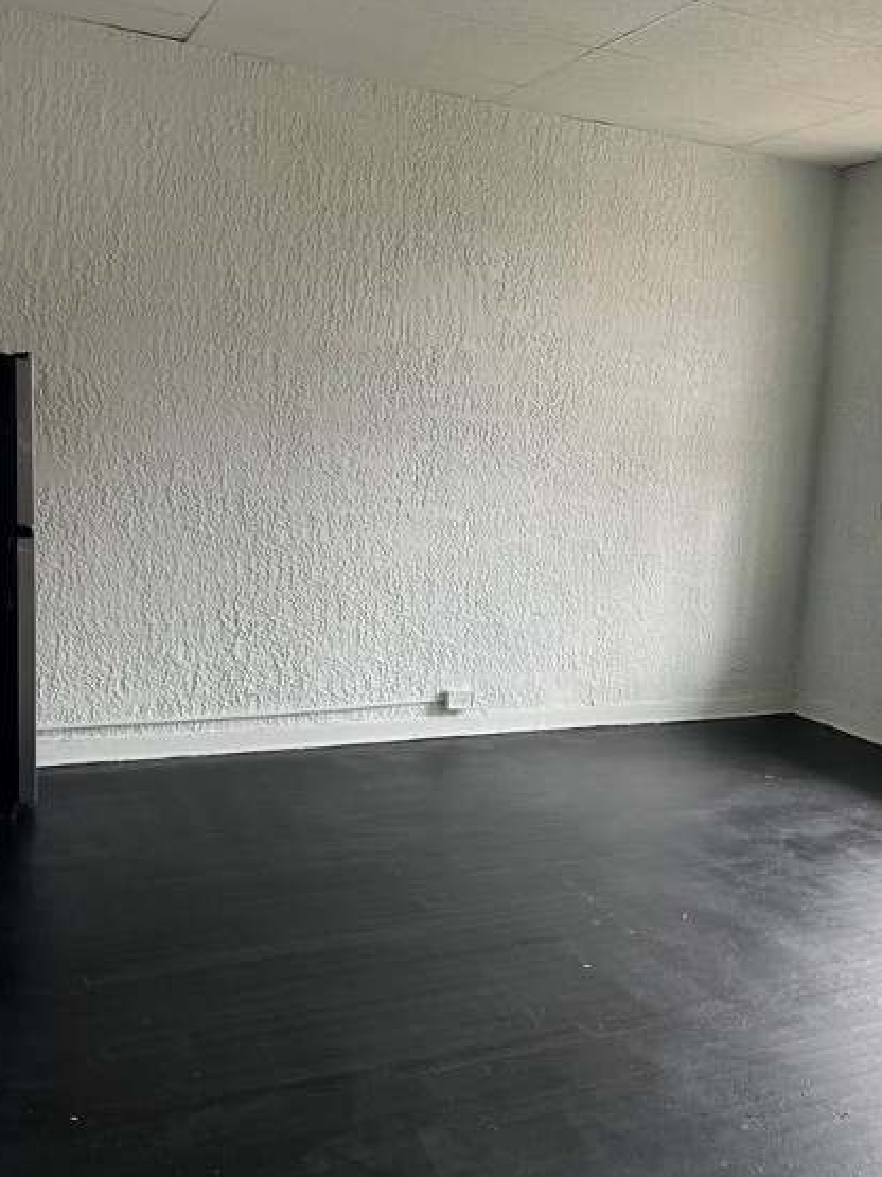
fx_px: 1223
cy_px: 587
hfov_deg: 39.3
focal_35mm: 36
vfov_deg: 51.4
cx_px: 562
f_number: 1.6
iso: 64
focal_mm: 5.1
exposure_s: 1/60
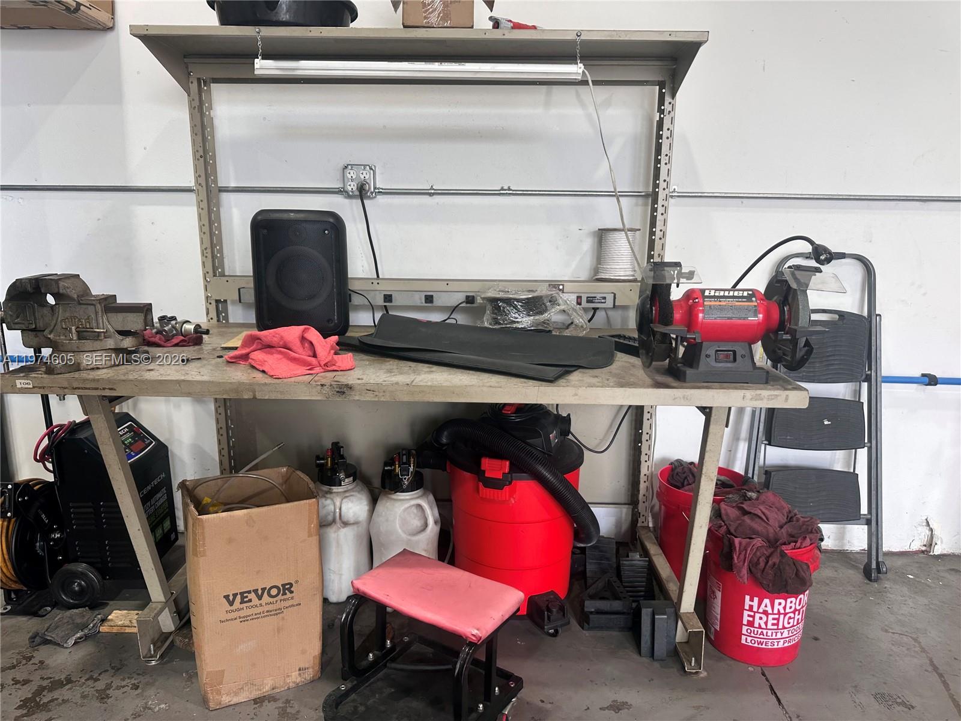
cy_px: 360
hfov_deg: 71.6
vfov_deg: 56.8
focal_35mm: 24
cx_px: 480
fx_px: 666
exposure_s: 1/120
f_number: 1.78
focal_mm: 6.86
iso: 80
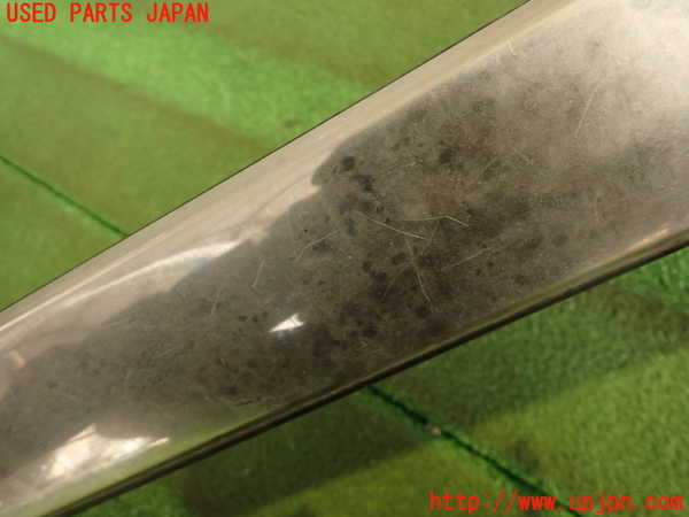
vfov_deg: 54.9
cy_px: 258
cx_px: 344
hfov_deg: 69.4
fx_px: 498
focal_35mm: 25
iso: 320
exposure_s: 1/30
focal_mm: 4.5
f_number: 2
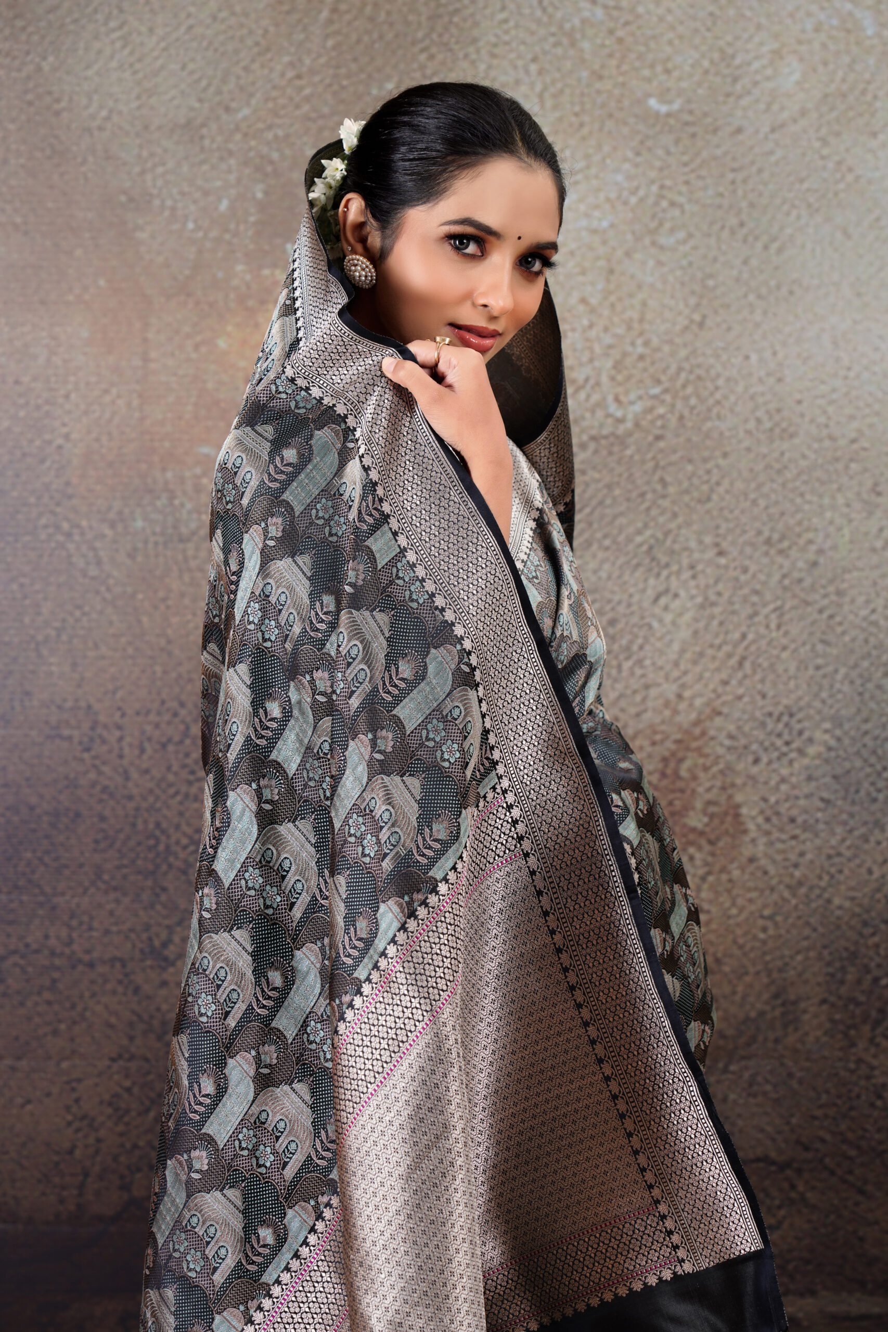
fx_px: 3773
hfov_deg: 13.4
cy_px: 666
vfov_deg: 20.0
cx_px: 444
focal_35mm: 102
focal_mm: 102
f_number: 6.3
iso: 125
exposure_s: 1/160
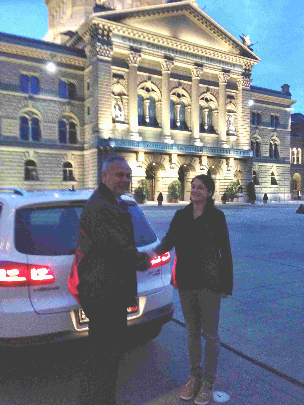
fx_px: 386
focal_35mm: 33
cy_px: 202
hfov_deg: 42.9
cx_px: 152
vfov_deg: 55.4
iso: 800
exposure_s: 1/15
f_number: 2.4
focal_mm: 4.13
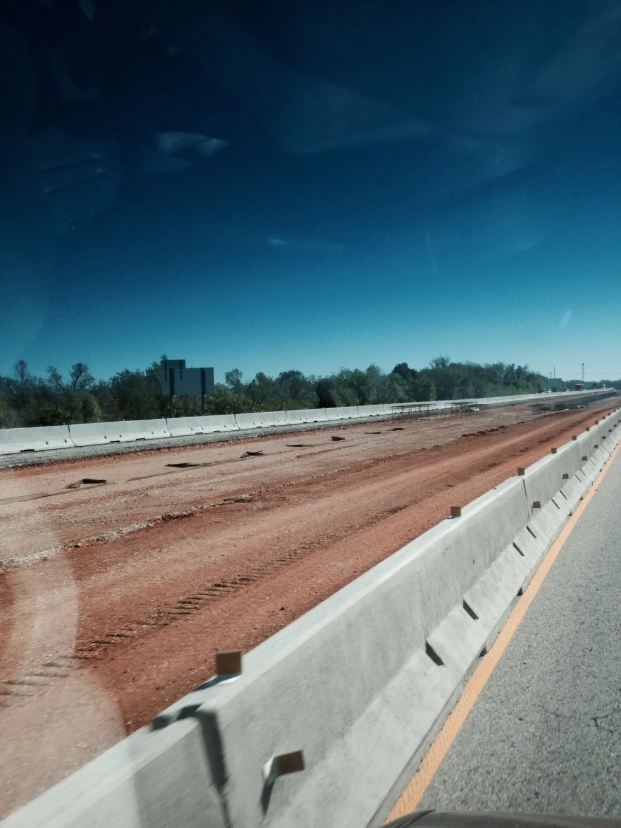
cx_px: 310
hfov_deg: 42.9
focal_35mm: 33
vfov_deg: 55.4
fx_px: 789
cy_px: 414
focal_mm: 4.12
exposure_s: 1/1290
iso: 50
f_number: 2.4
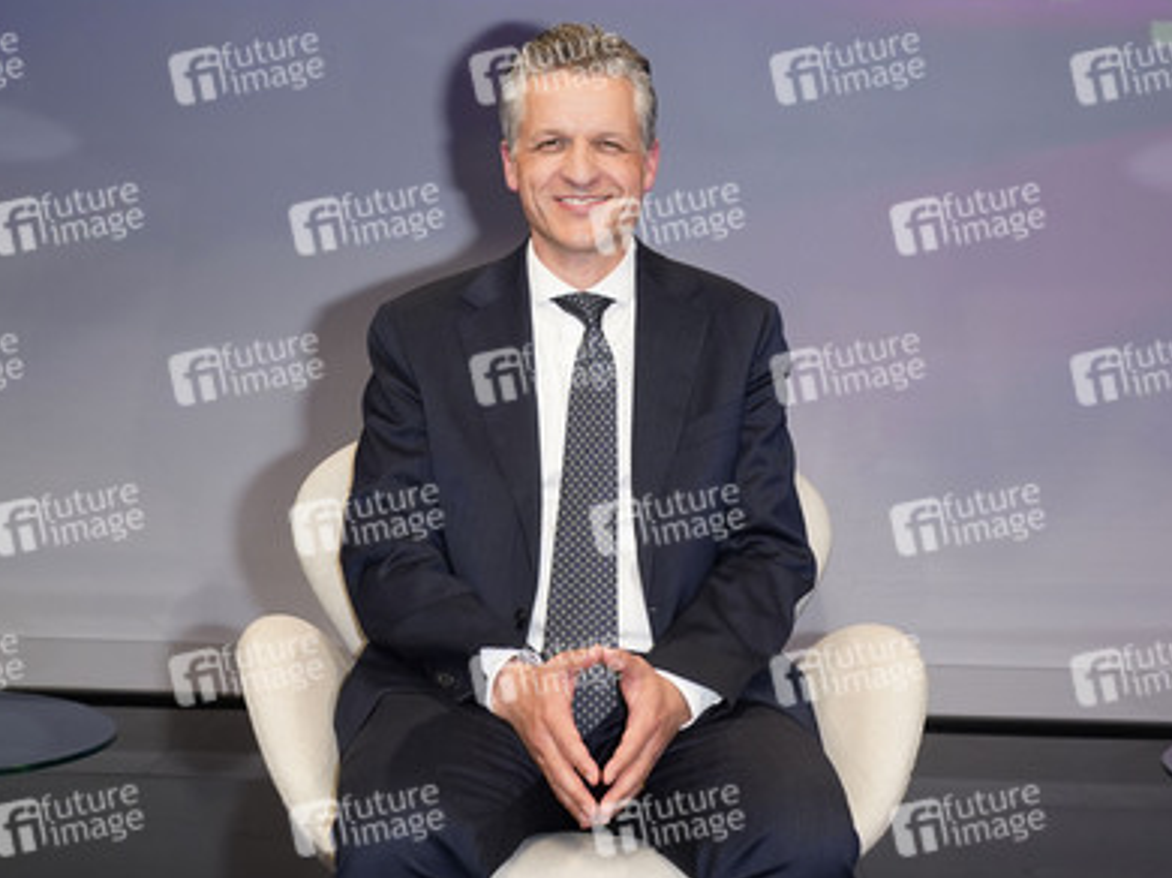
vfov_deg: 35.9
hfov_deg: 46.8
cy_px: 445
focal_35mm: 40
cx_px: 588
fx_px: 1353
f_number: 5.6
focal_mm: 36
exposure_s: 1/160
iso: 2000
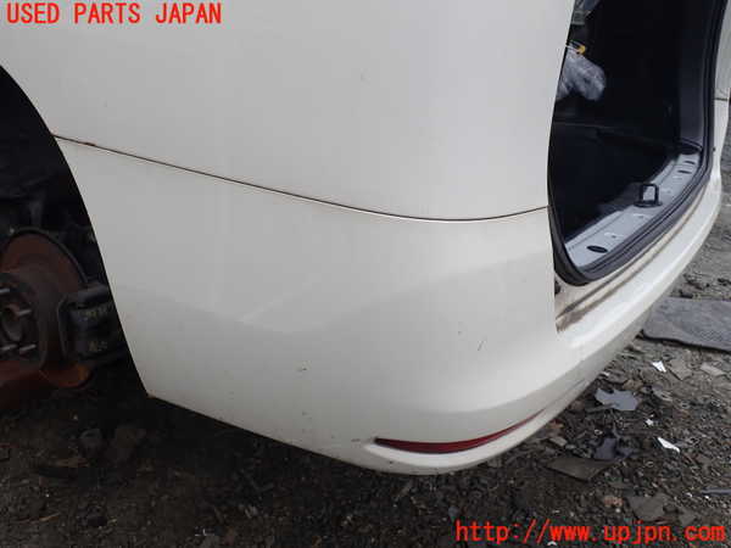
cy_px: 274
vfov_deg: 46.8
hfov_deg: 60.0
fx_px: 634
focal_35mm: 30
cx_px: 366
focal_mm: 5.4
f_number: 3.2
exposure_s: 1/500
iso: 100
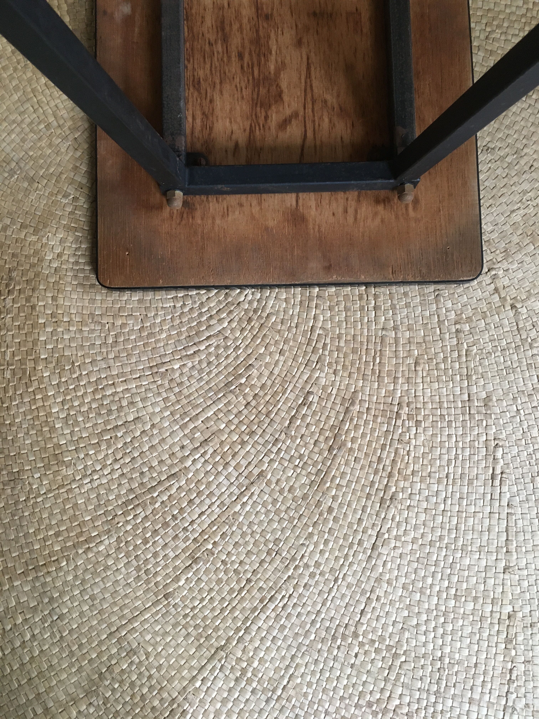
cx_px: 270
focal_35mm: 29
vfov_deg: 61.7
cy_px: 360
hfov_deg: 48.2
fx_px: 602
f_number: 2.2
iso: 160
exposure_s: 1/33
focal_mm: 4.15
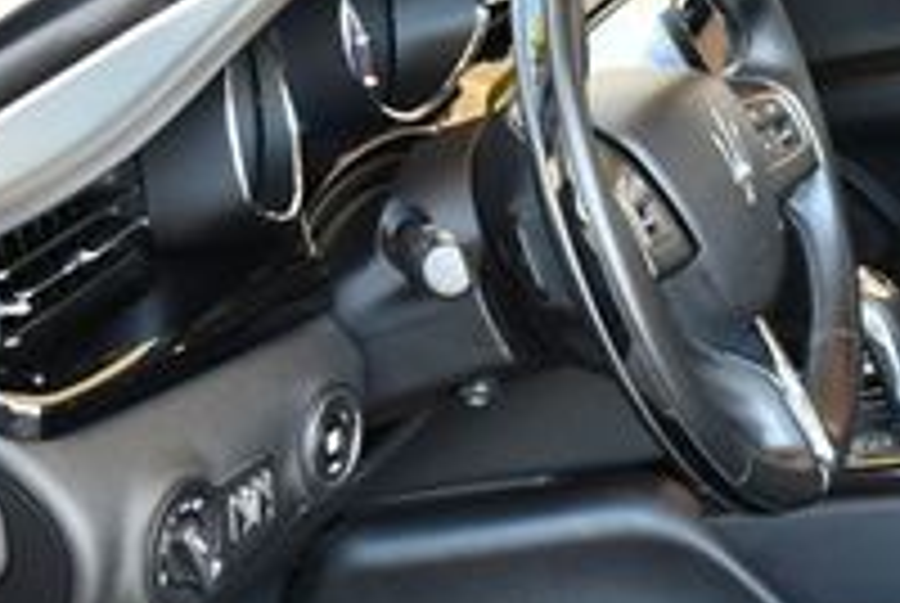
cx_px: 940
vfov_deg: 11.9
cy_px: 544
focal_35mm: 115
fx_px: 2879
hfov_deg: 17.3
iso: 900
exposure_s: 1/125
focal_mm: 18
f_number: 3.5
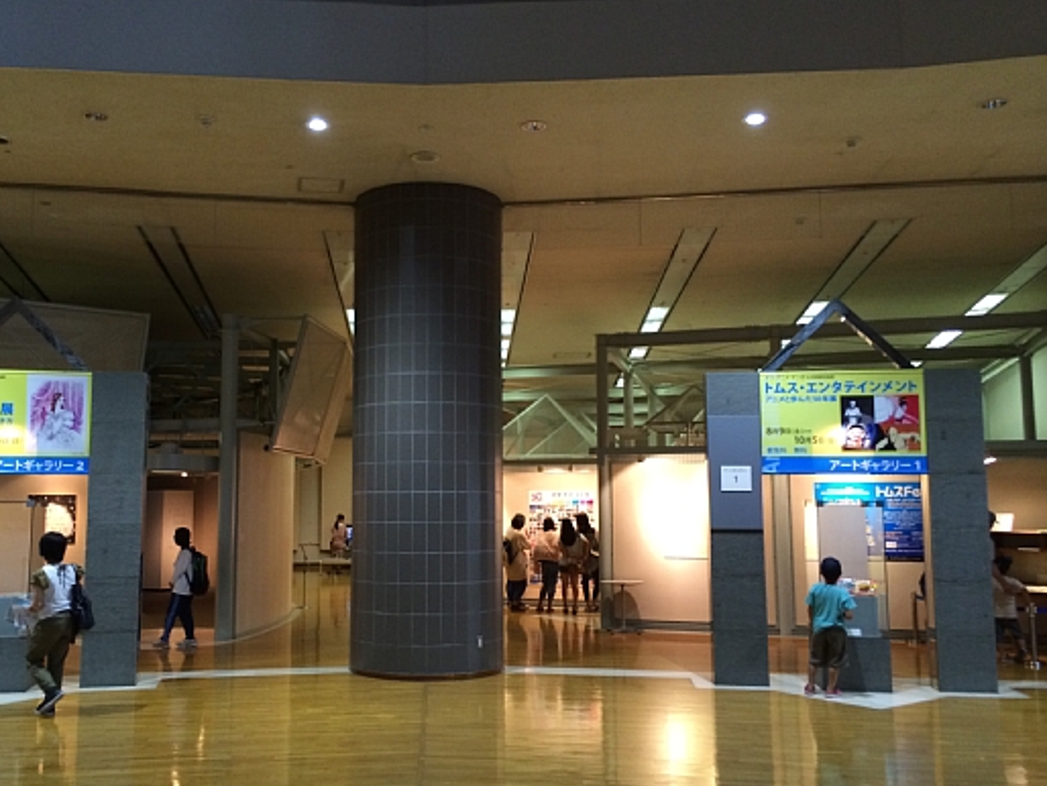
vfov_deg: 40.7
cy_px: 403
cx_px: 446
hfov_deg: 52.4
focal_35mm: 35
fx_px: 1059
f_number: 2.2
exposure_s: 1/30
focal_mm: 4.12
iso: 200
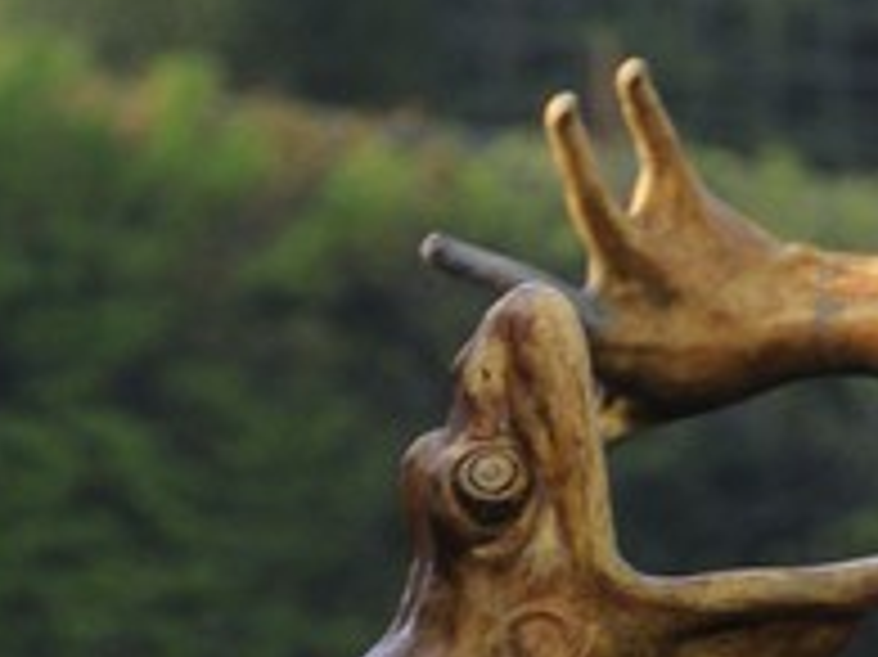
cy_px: 2214
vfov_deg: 0.9
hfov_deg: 1.3
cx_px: 1918
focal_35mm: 1580
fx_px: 40050
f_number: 7.1
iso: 200
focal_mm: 200
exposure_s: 1/160
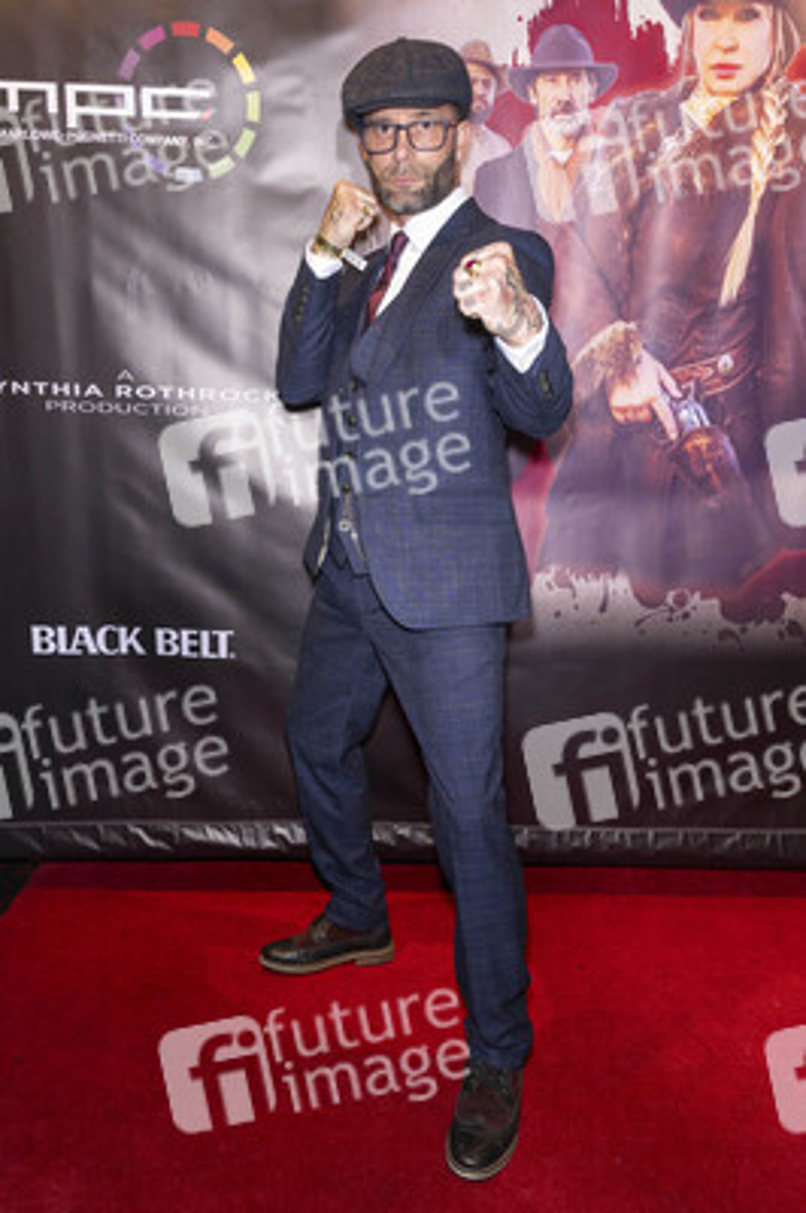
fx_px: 908
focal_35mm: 27
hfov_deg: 47.9
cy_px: 606
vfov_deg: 67.4
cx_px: 403
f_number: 5
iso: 800
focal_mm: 27
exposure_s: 1/200
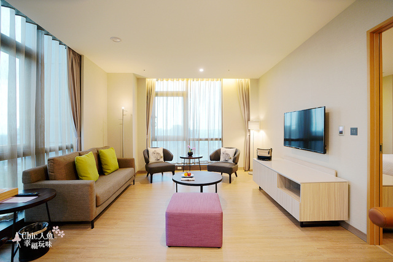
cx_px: 196
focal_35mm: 16
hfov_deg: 96.7
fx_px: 175
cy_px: 131
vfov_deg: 73.8
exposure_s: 1/30
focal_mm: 16
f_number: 3.2
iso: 400
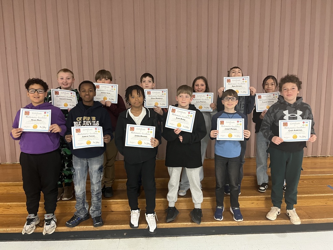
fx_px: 250
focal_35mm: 26
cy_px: 125
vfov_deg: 53.1
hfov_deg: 67.3
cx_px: 166
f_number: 1.6
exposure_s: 1/60
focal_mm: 5.1
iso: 400
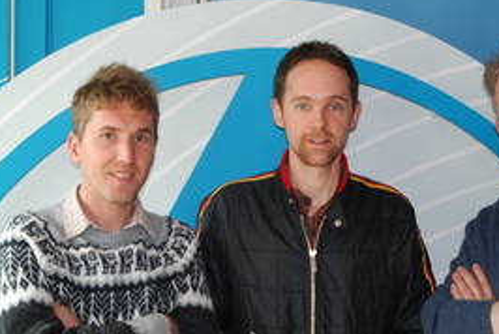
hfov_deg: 24.4
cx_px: 319
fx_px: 1149
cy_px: 117
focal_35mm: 83
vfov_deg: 16.5
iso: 200
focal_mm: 35
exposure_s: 1/60
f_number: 2.8
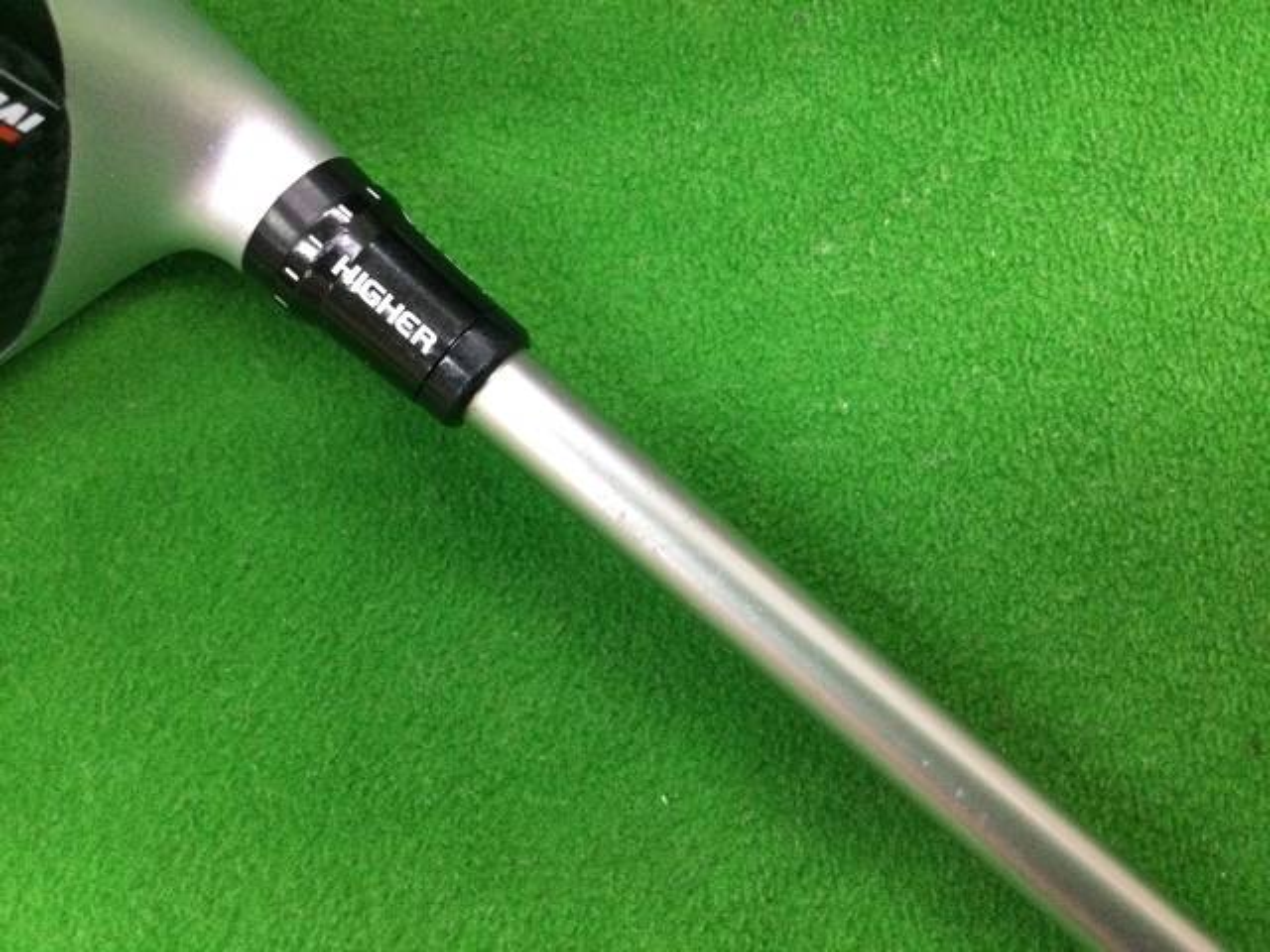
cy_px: 476
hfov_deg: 58.4
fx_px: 1137
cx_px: 635
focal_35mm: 31
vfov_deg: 45.4
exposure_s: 1/30
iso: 200
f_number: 2.4
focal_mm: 3.3
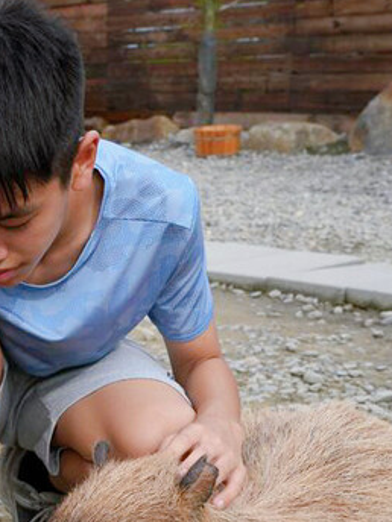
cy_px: 411
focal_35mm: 76
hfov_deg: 18.7
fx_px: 1148
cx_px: -26
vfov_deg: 25.3
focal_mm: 32
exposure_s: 1/500
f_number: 8
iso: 320
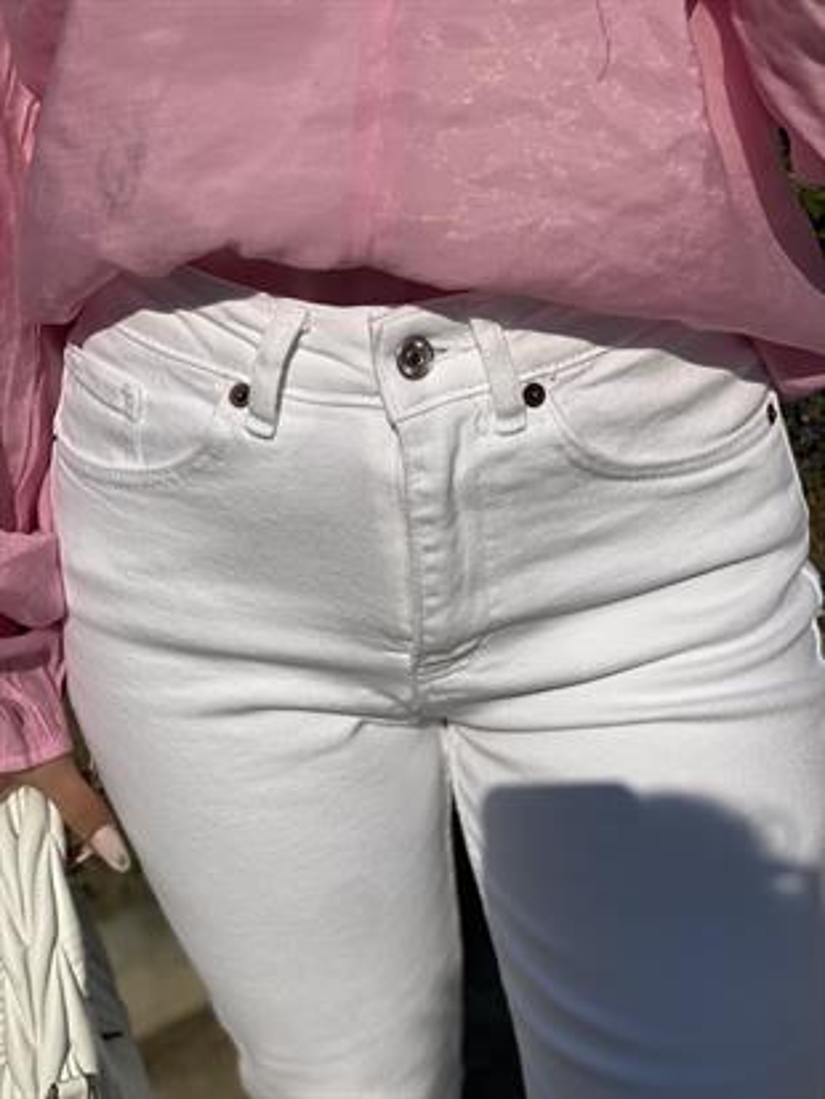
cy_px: 550
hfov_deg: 28.0
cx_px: 412
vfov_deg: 36.8
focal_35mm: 52
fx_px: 1652
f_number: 2
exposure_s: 1/7937
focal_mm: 6
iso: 25
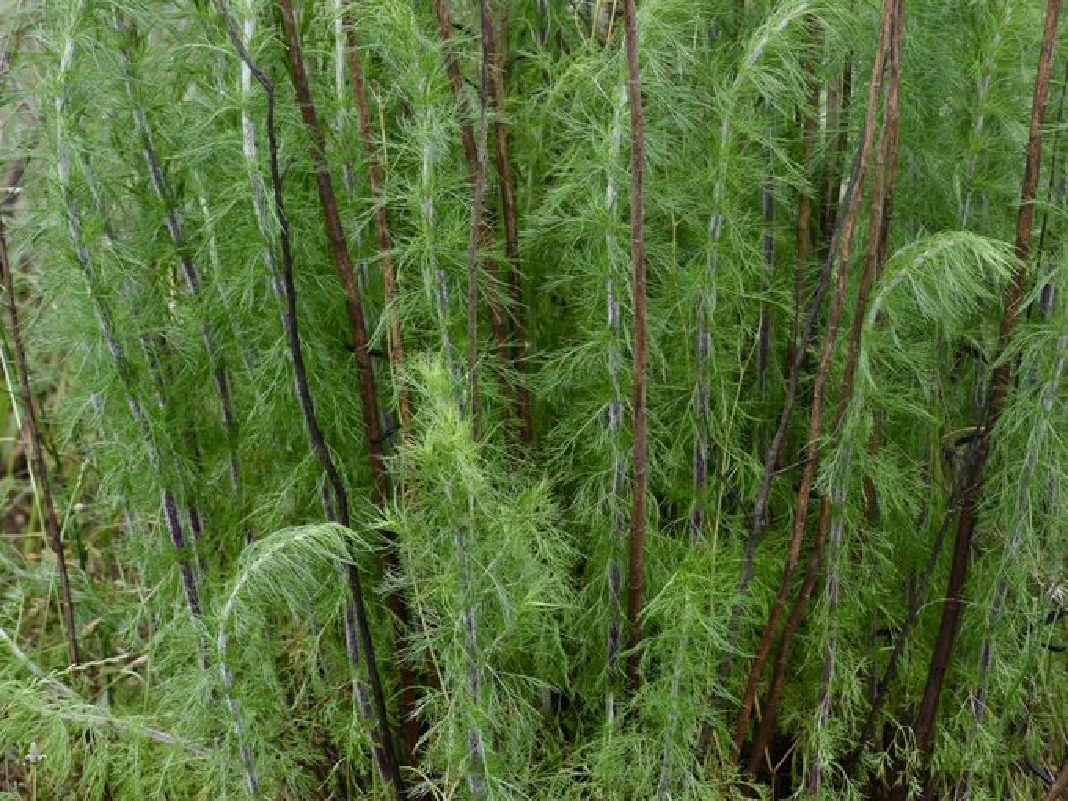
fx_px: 8176
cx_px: 533
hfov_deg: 7.5
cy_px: 314
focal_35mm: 265
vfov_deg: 5.6
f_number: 5.6
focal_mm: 122
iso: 400
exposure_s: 1/500
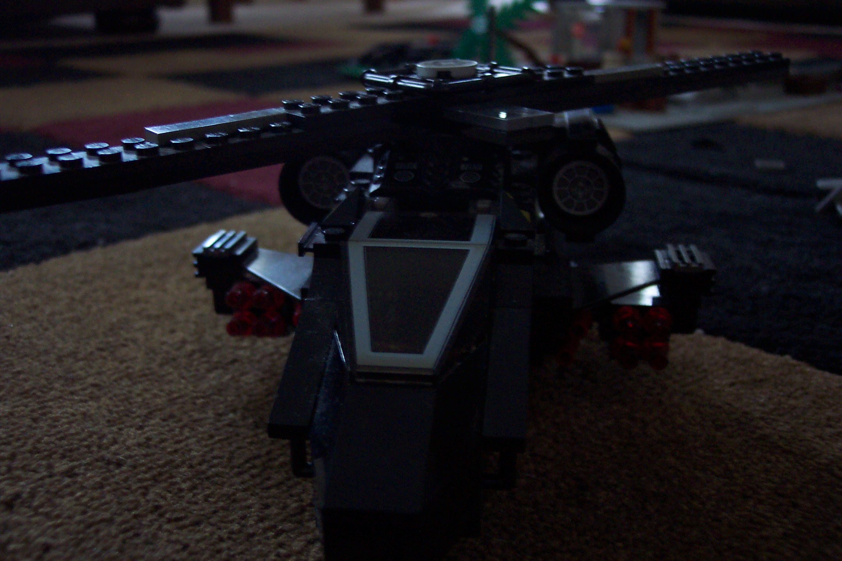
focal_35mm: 38
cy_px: 280
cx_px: 421
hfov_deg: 50.7
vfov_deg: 35.1
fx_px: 889
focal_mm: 8
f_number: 2.8
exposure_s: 1/8
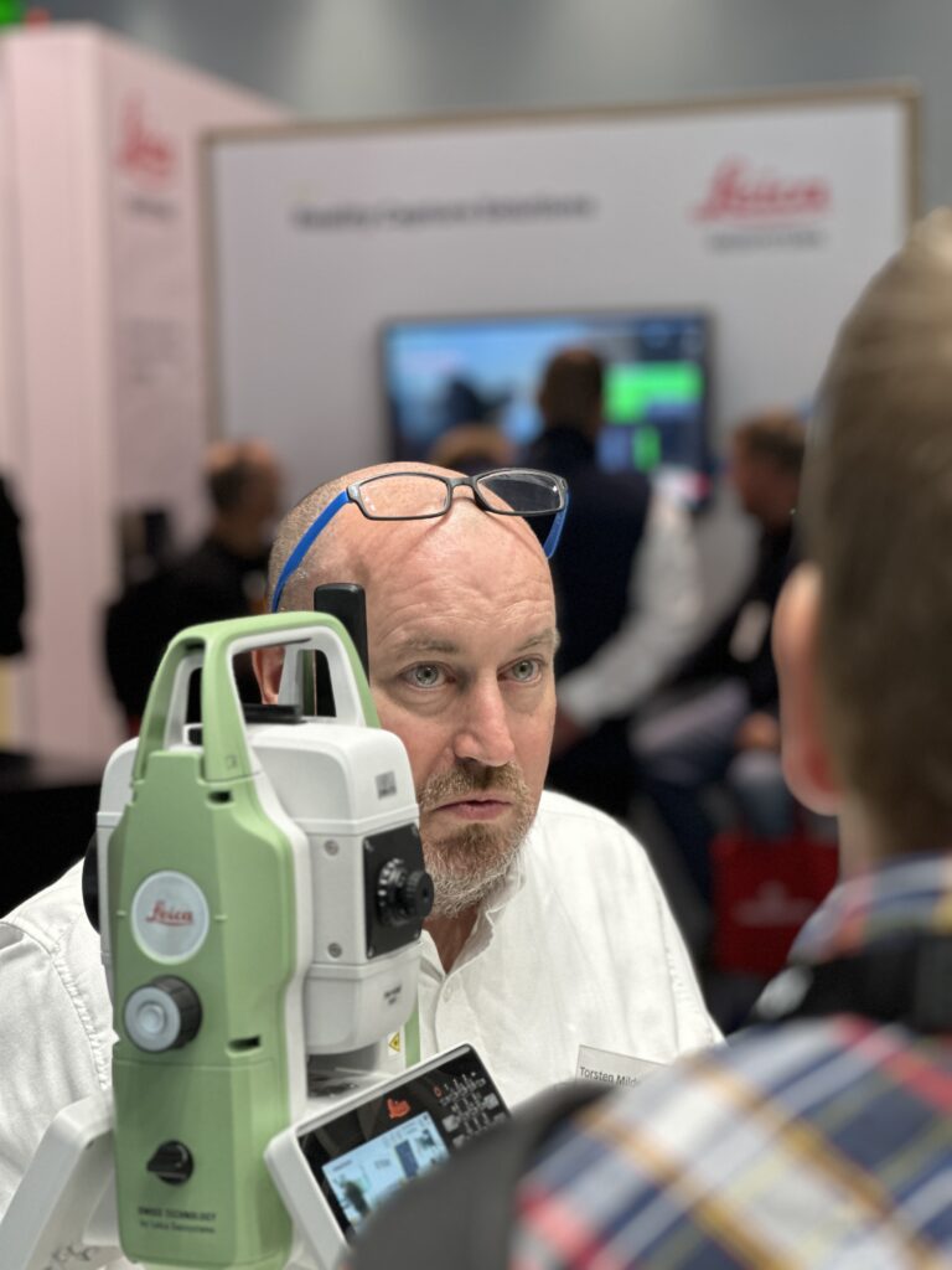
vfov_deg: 25.3
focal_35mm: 77
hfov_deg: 19.1
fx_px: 2824
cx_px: 476
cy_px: 635
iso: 160
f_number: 2.8
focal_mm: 9
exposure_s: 1/107
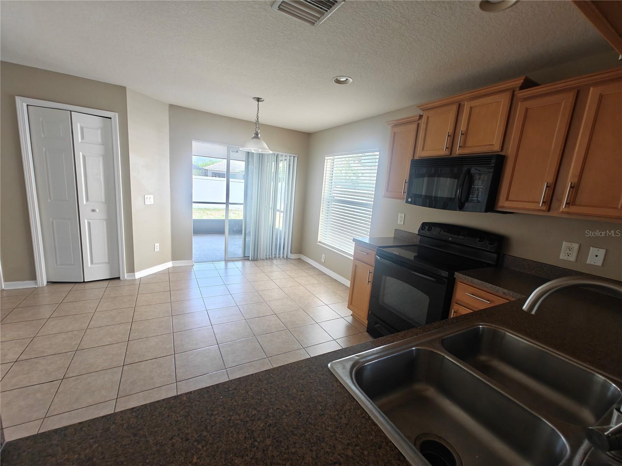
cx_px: 311
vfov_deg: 85.7
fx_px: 252
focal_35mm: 14
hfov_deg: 102.1
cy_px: 233
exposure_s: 1/50
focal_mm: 2.62
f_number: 2.2
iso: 80
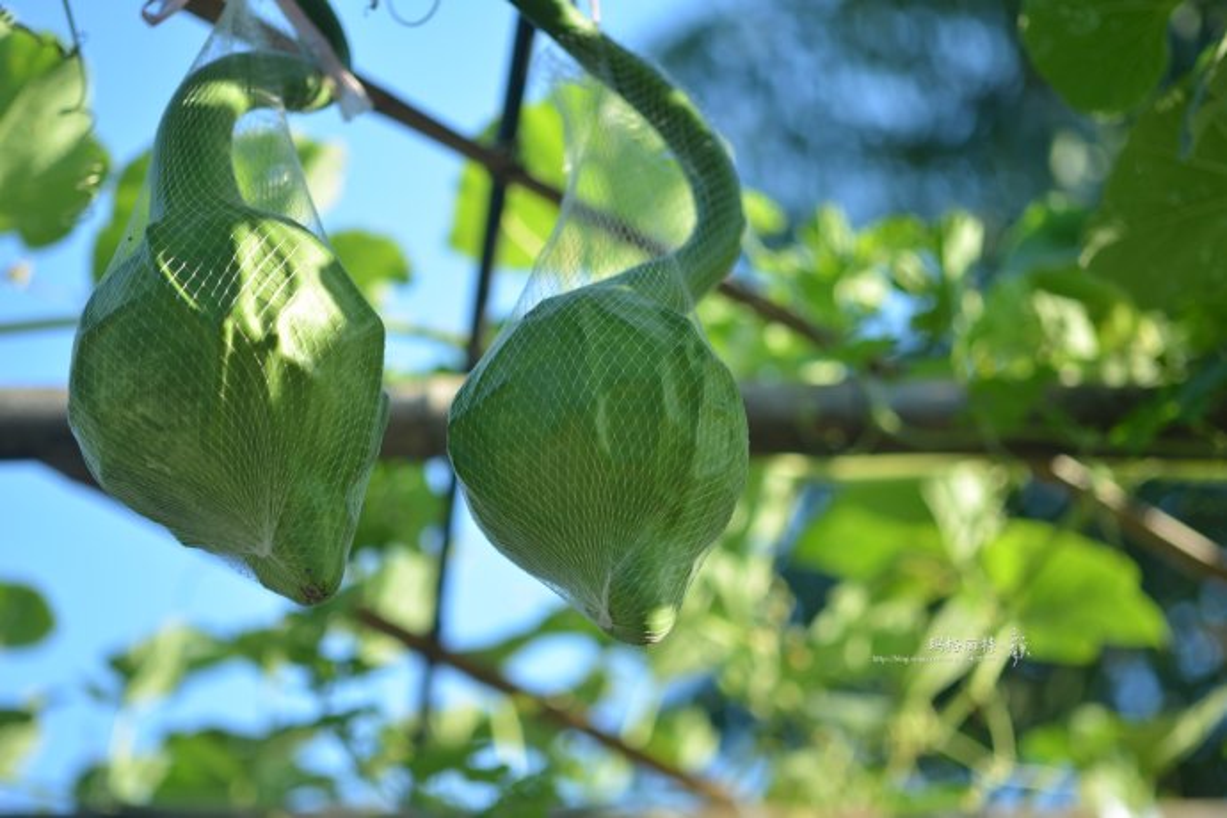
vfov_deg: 13.0
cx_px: 614
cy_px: 409
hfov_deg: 19.5
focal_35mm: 105
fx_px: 3578
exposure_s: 1/500
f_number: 4
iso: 160
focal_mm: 105
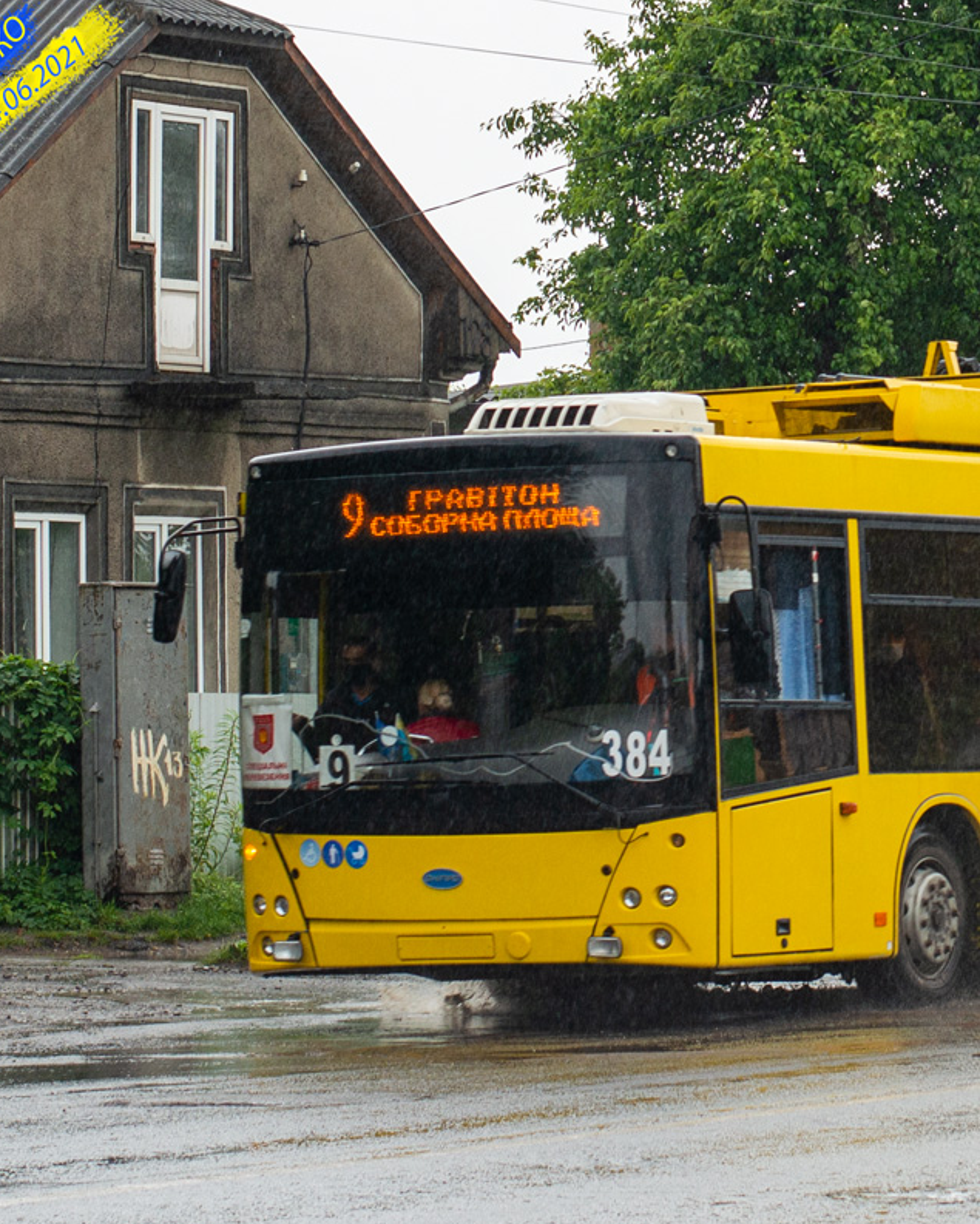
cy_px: 617
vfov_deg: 26.8
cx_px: 832
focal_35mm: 71
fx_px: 2573
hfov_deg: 21.2
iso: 200
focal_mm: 50
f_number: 4.5
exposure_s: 1/250
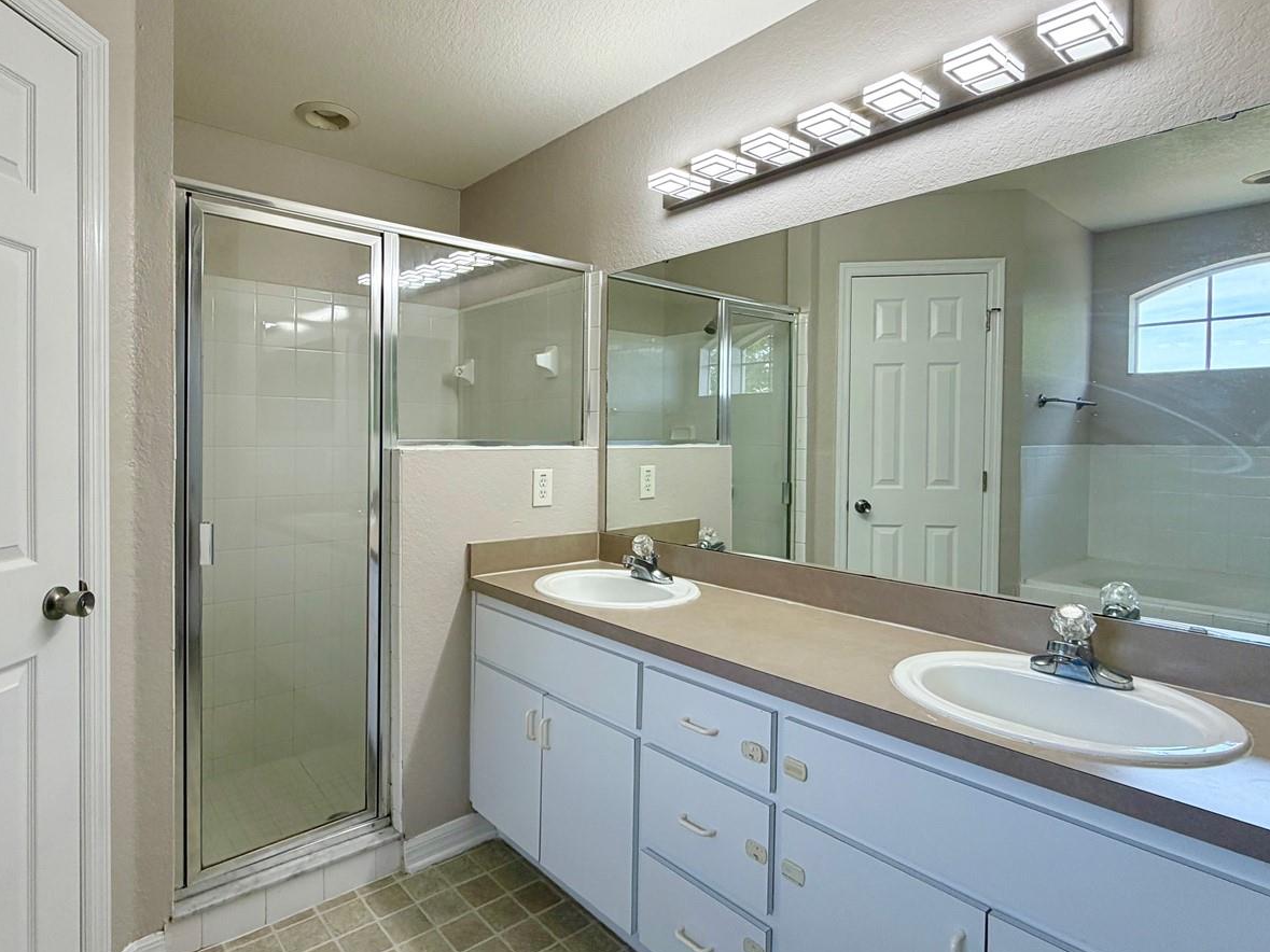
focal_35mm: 19
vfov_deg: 68.6
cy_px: 450
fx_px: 697
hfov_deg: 84.2
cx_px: 547
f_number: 2.2
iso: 100
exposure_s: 1/120
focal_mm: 2.22
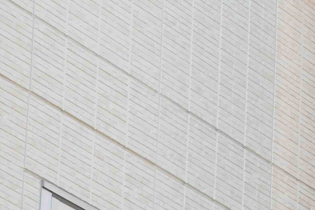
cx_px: 365
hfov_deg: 5.2
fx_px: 3455
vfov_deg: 3.5
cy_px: 83
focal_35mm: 395
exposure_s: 1/320
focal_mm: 63
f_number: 4.5
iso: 100
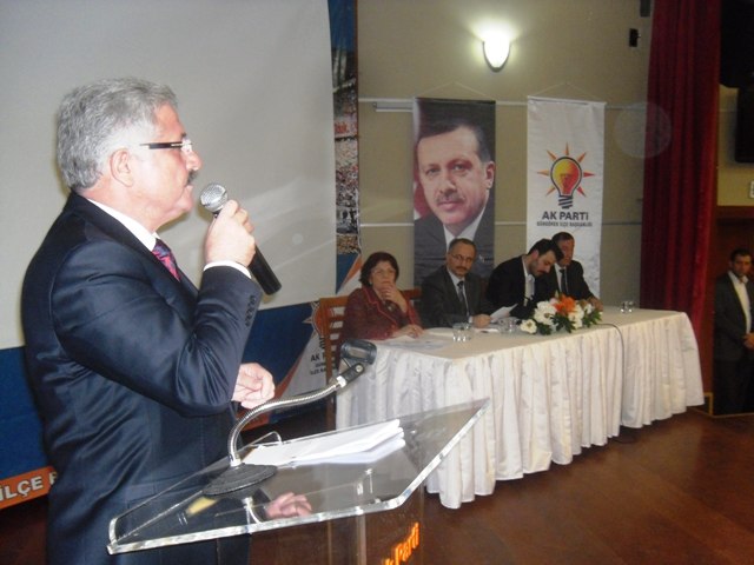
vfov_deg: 41.8
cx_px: 377
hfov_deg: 54.0
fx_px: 741
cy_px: 282
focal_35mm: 34
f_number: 2.8
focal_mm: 6
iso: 400
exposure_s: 1/45
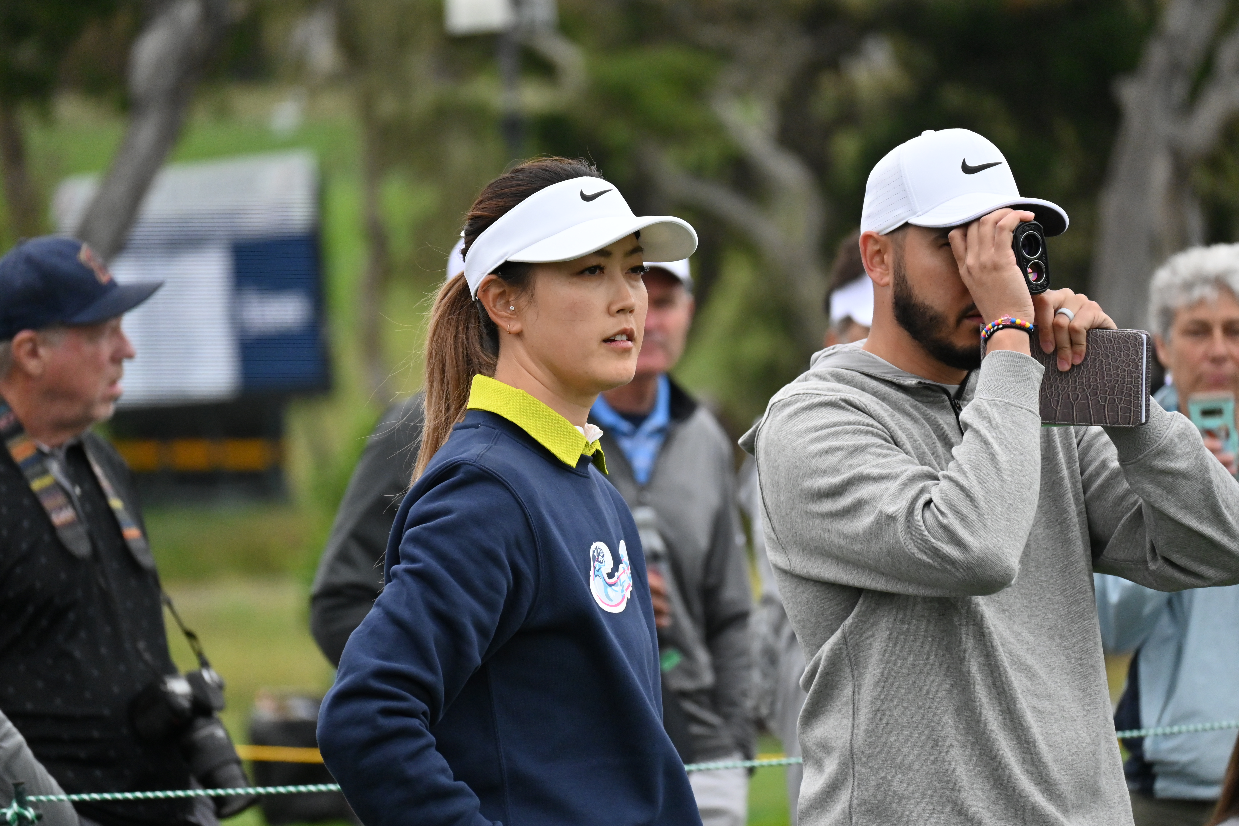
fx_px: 12905
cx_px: 620
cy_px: 413
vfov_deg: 3.7
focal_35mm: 375
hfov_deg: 5.5
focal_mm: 250
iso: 1400
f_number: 6.3
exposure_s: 1/4000
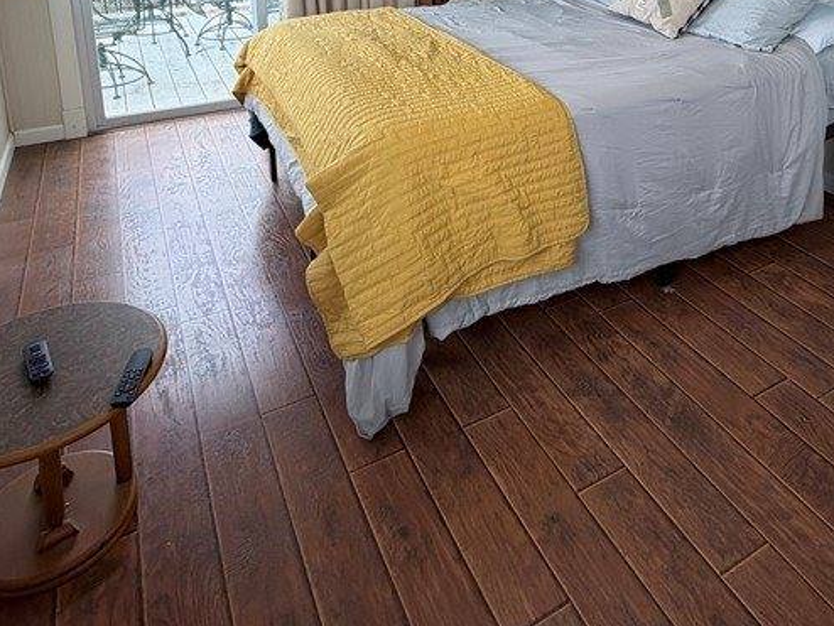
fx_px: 699
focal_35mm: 29
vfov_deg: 42.2
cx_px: 510
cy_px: 8
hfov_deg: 61.0
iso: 100
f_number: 2.2
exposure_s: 1/121
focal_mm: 2.22
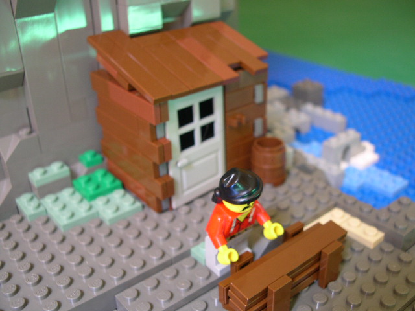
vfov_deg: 37.7
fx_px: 456
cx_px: 208
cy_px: 156
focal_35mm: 38
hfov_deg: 49.0
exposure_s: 1/5.9
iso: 100
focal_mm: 8
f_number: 2.8
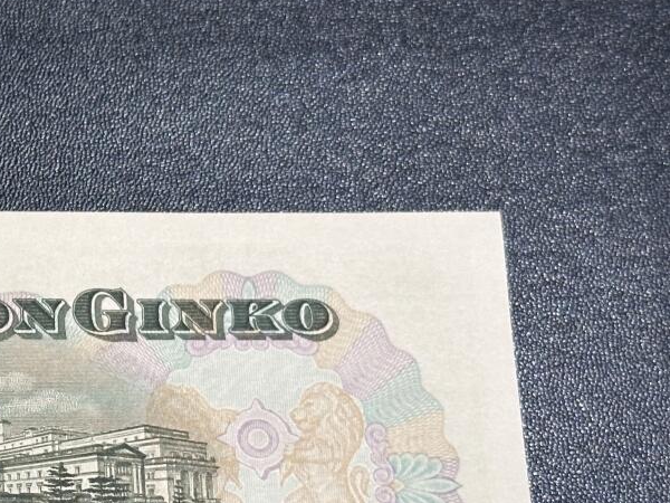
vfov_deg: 13.1
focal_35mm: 112
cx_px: -109
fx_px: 2168
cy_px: 503
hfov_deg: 16.9
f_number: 1.78
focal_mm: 6.86
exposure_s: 1/50
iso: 125
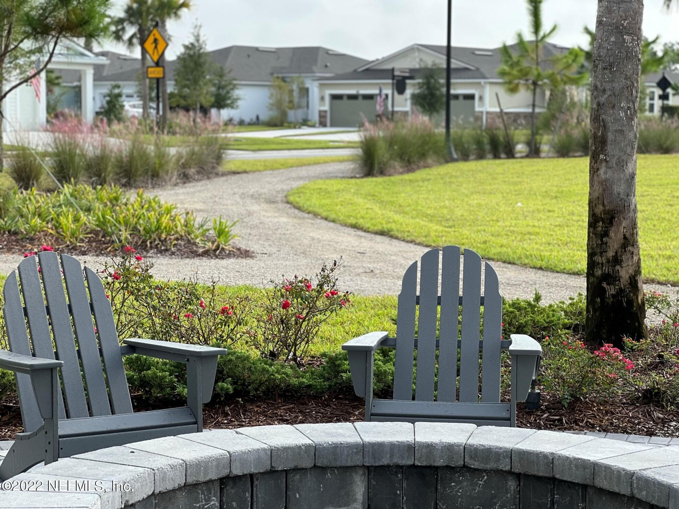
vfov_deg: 19.1
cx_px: 340
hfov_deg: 25.3
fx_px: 1510
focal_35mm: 77
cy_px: 254
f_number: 2.8
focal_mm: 9
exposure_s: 1/253
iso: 32
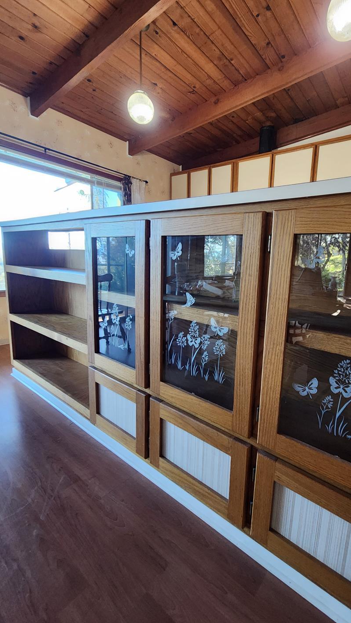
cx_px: 212
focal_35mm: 15
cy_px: 301
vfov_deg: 103.0
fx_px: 248
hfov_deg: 69.8
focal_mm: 2.2
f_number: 2.2
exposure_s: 1/60
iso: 400
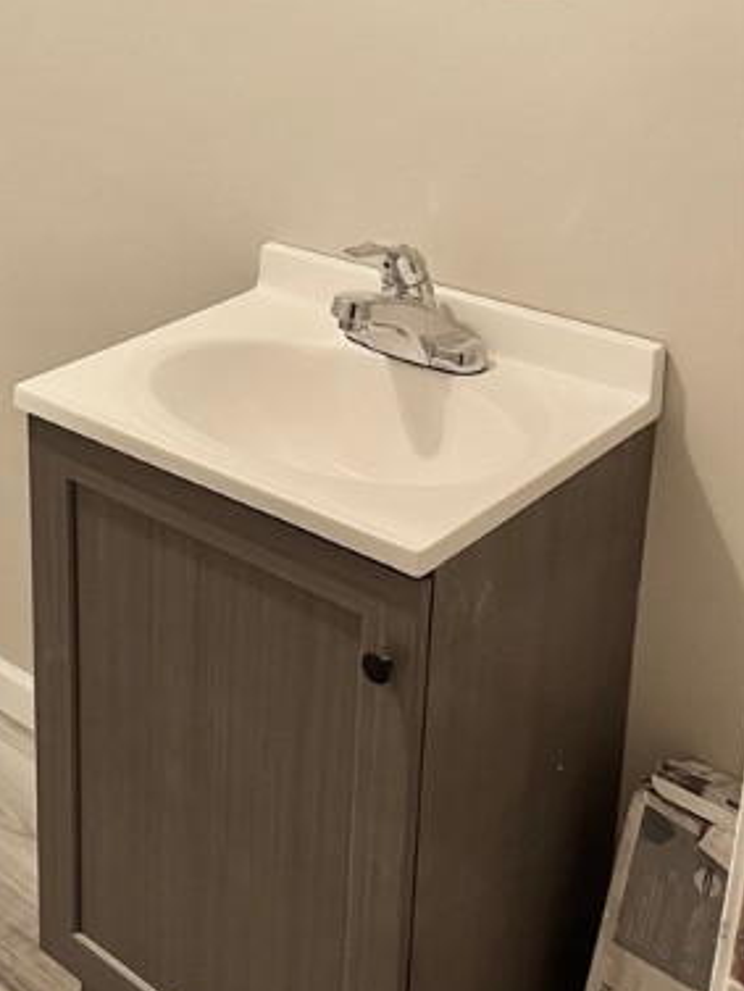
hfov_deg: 26.1
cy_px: 181
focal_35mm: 53
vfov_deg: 34.9
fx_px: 1518
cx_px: -3
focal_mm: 5.1
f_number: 1.6
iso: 100
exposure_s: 1/60
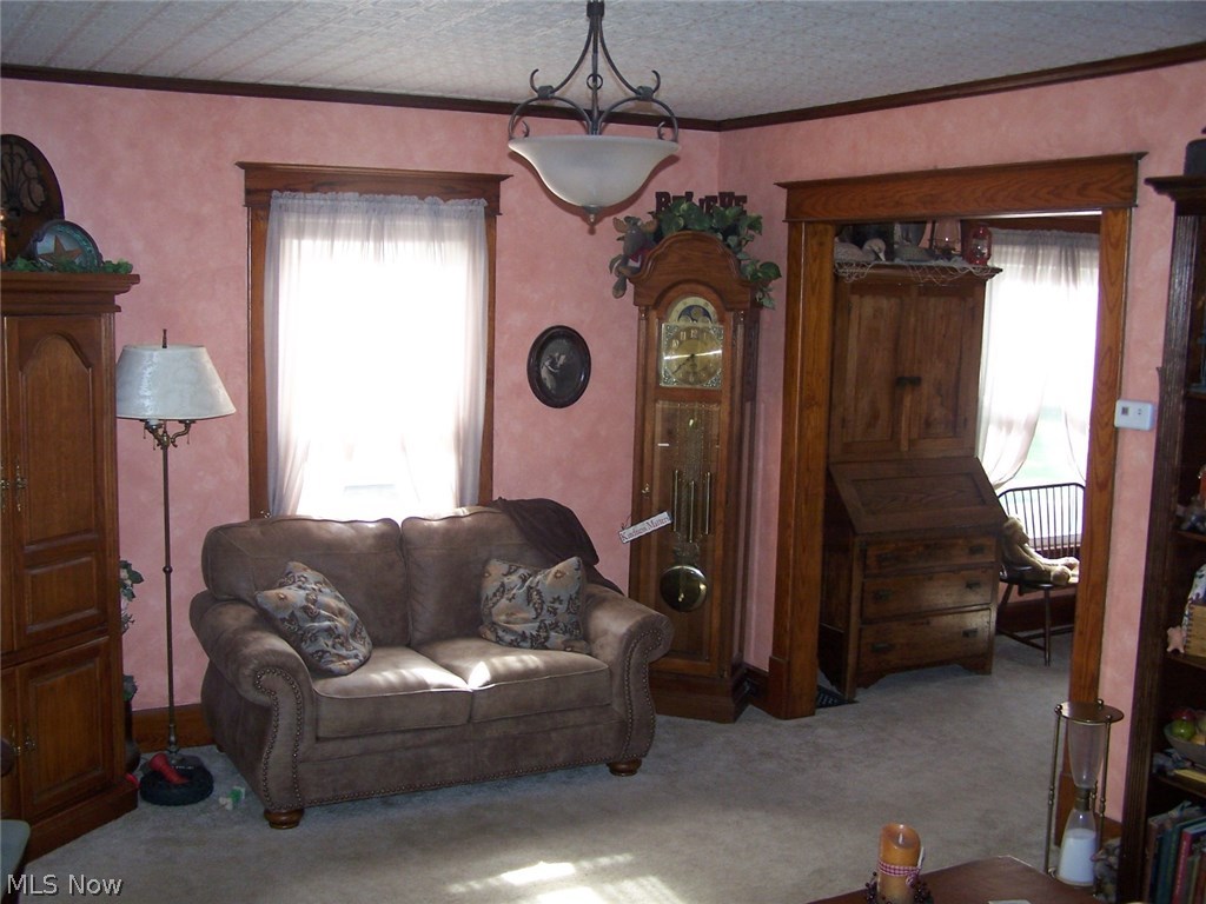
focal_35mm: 38
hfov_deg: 49.0
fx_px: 1324
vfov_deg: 37.7
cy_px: 452
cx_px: 603
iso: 140
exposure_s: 1/60
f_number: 2.8
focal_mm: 6.3
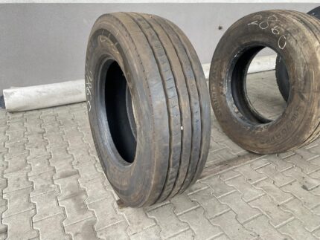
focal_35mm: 26
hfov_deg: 67.3
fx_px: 240
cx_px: 160
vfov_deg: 53.1
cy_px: 120
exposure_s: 1/100
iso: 80
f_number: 1.8
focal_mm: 4.25
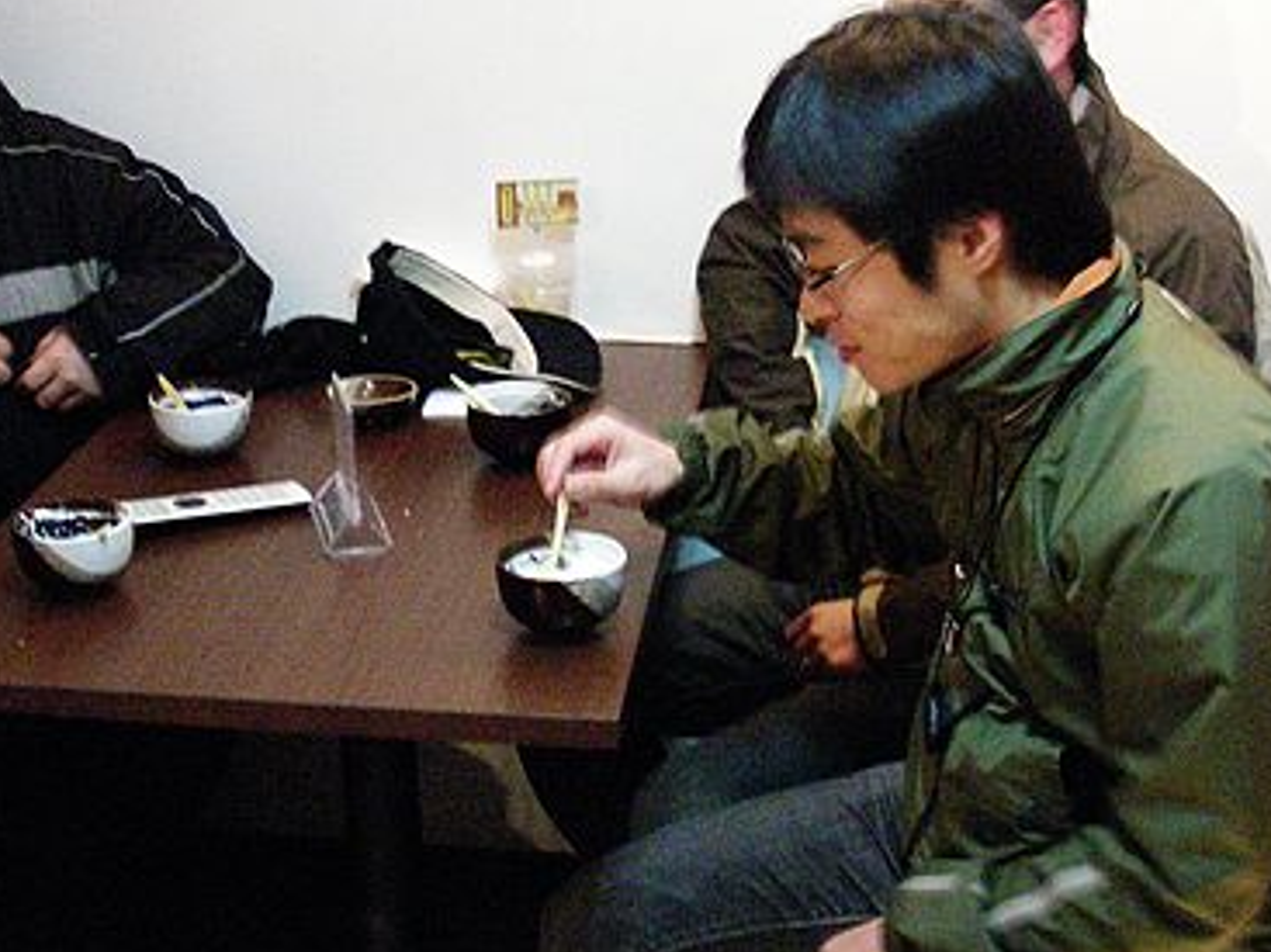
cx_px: 544
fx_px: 2092
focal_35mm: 57
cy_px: 402
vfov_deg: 25.6
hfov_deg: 33.7
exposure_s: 1/6.4
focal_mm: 6.3
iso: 800
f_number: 3.5
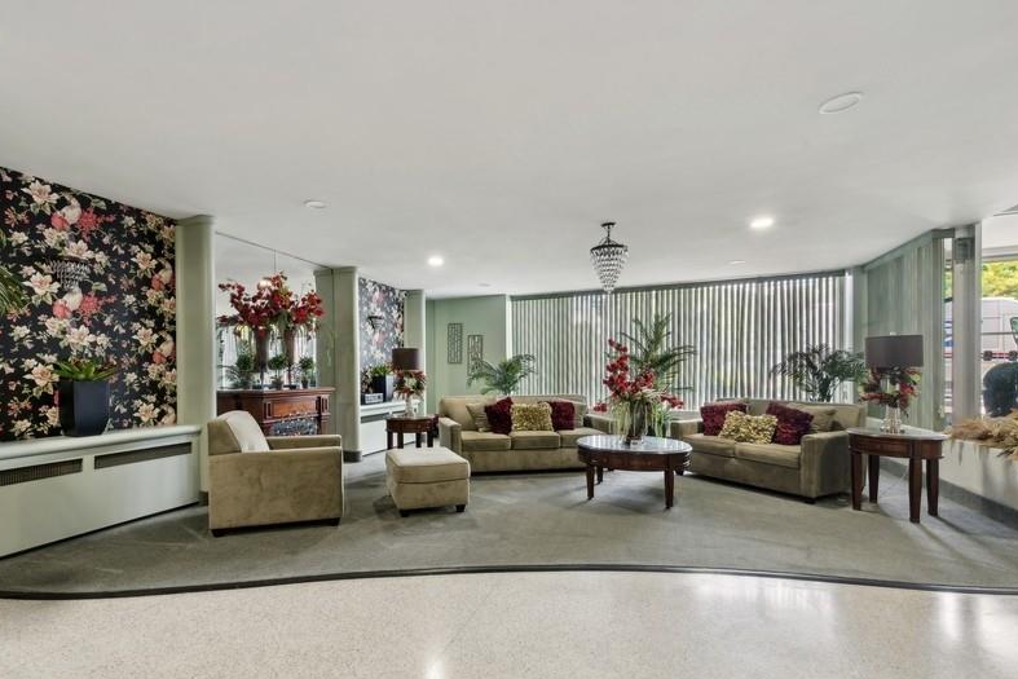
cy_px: 367
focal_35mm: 16
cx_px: 447
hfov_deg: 96.3
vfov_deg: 73.6
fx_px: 452
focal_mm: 14
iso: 100
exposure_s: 1.6
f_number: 11
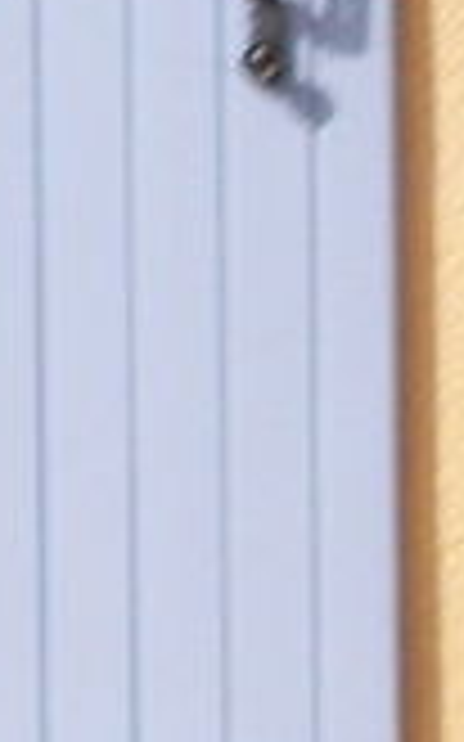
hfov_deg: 4.1
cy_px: -787
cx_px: 81
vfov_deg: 6.4
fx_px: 6460
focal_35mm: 319
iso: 80
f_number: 8.8
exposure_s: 1/100
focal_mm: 5.7
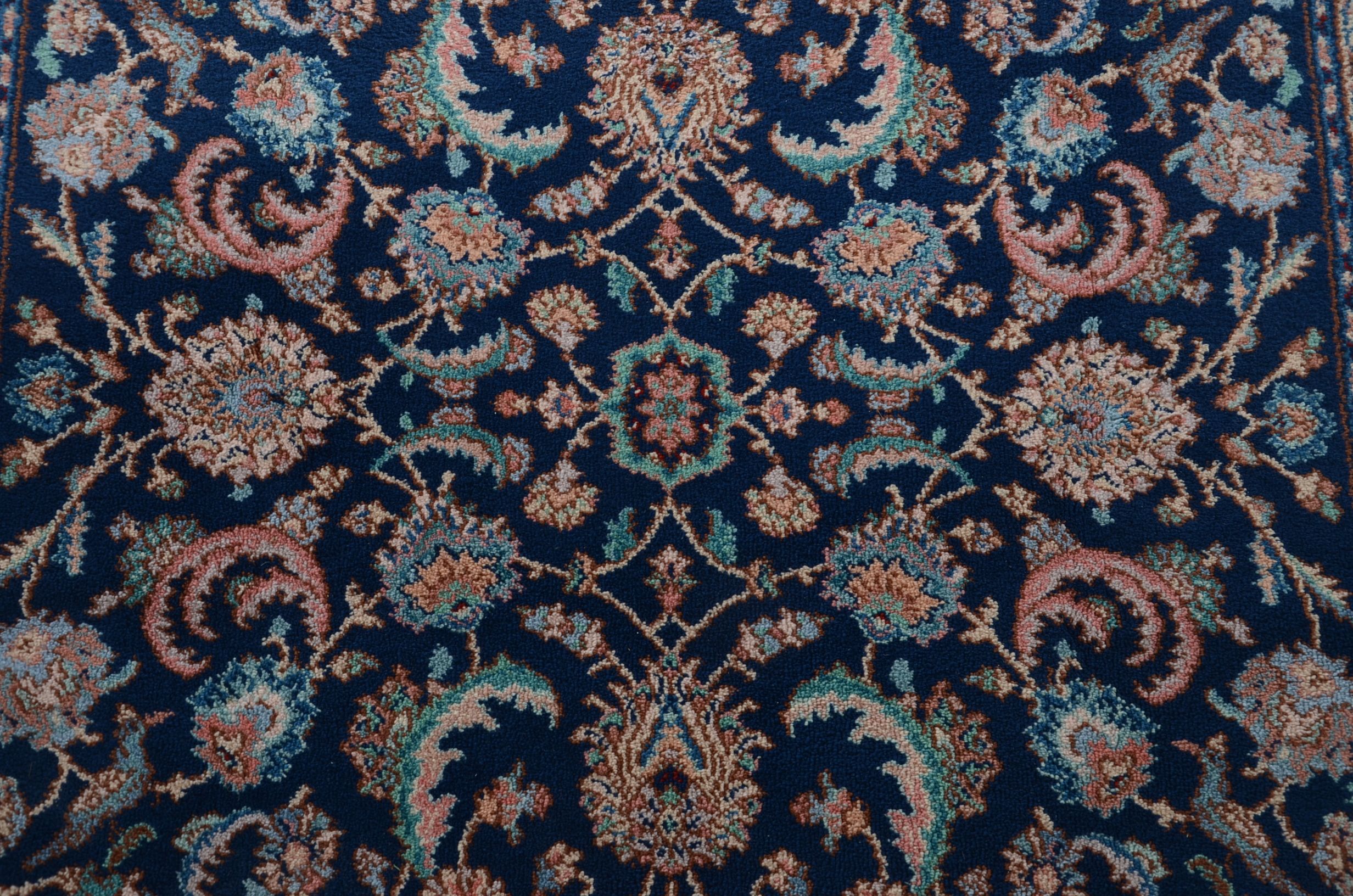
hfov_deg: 43.7
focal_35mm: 45
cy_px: 448
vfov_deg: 29.7
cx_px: 676
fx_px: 1688
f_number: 7.1
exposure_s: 1/80
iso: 160
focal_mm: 30
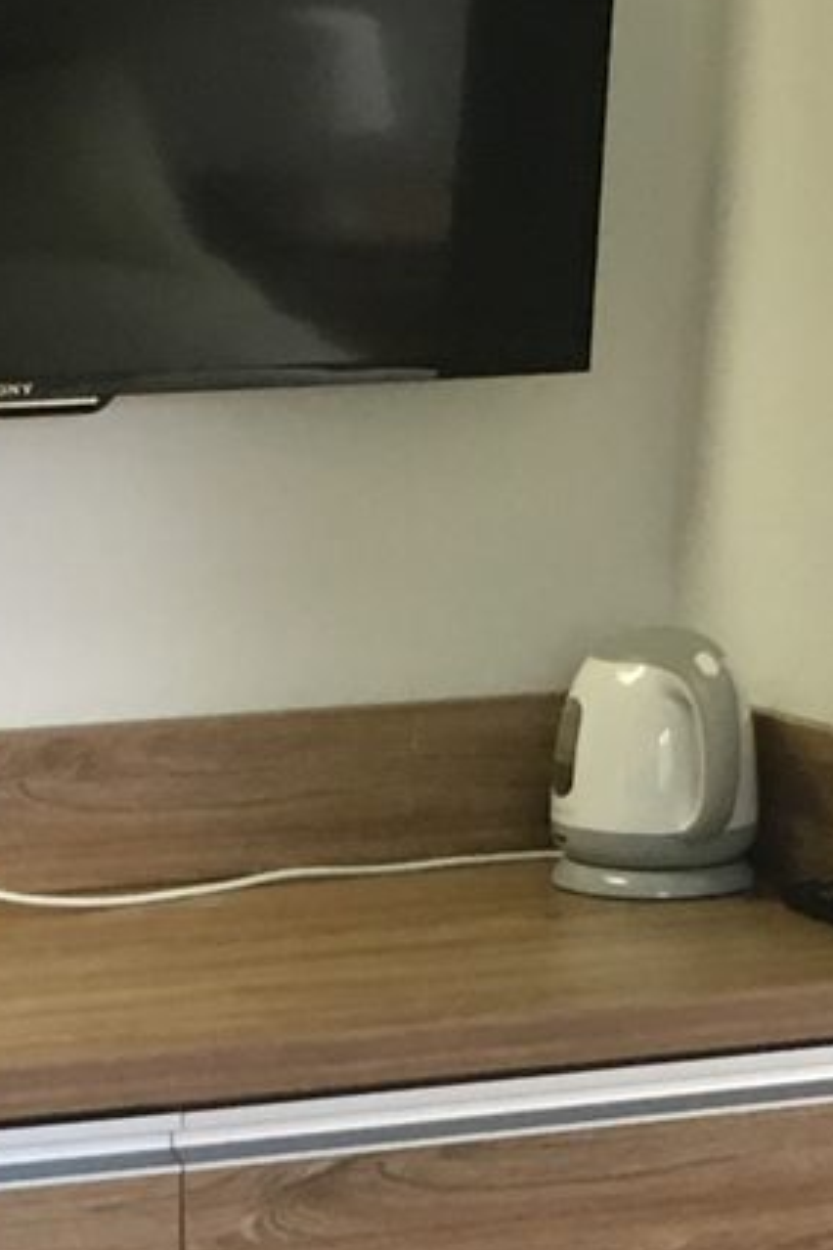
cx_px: -41
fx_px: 4720
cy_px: 1268
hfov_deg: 10.0
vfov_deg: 14.8
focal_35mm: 136
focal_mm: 4.15
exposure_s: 1/33
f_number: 2.2
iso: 50
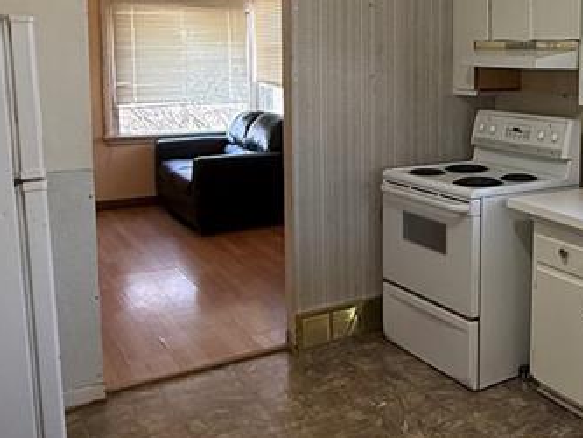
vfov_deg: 33.1
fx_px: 724
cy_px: 126
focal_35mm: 43
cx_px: 523
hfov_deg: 40.5
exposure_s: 1/120
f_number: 2.2
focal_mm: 2.22
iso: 200
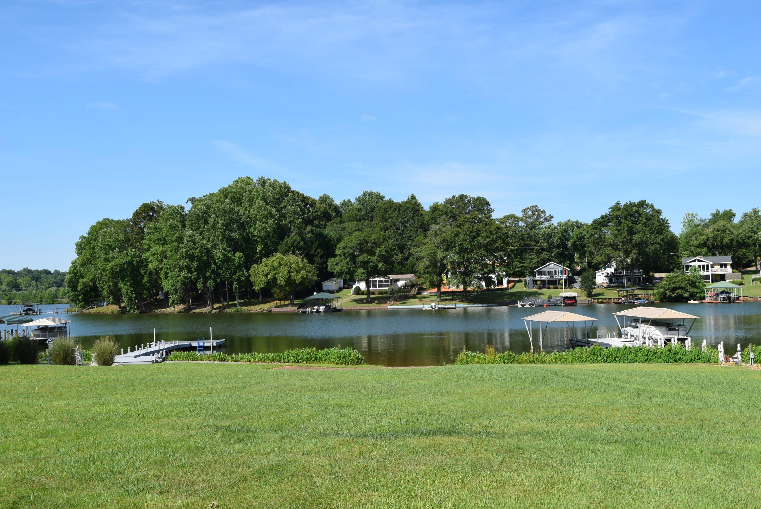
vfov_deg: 34.3
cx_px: 380
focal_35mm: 39
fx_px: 825
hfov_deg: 49.5
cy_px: 254
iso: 200
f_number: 10
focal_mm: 26
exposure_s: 1/400
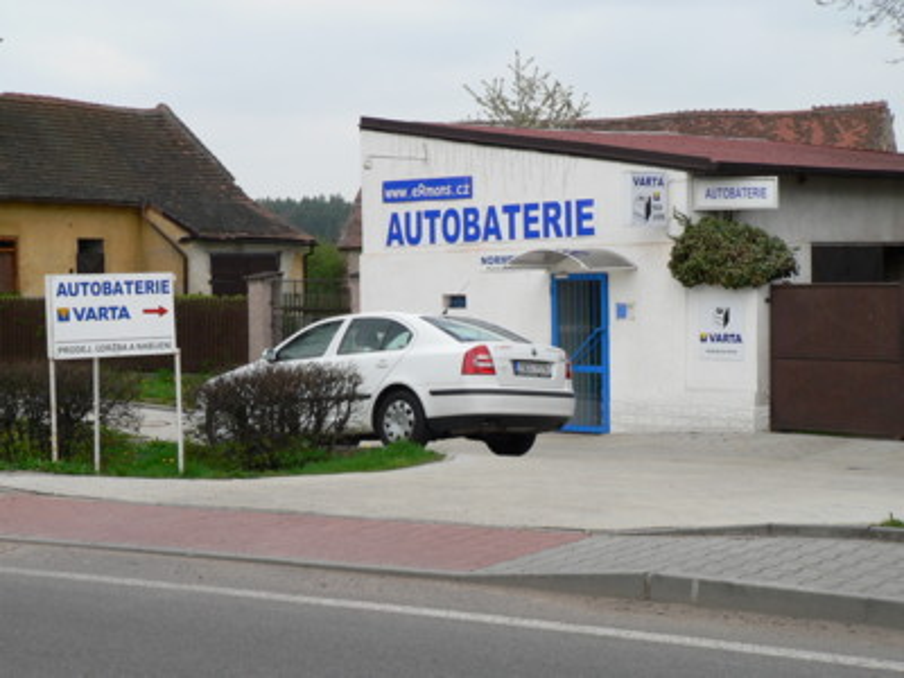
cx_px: 452
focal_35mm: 77
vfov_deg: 19.1
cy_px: 339
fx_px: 2011
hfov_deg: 25.3
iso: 100
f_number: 3.2
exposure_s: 1/1000
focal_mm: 13.1
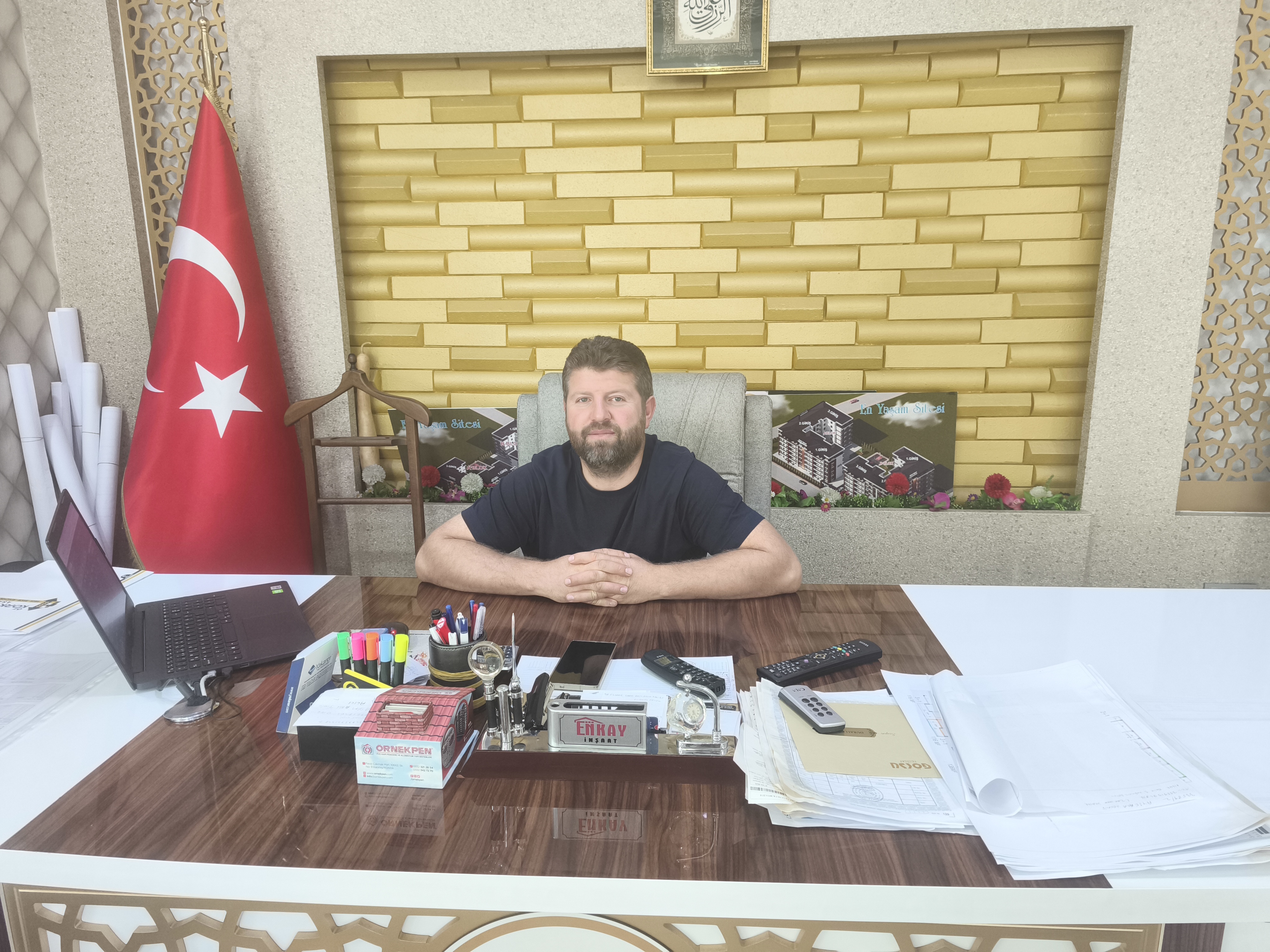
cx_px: 635
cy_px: 476
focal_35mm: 23
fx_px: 844
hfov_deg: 73.9
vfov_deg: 58.9
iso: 640
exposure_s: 1/50
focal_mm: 5.35
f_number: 1.7
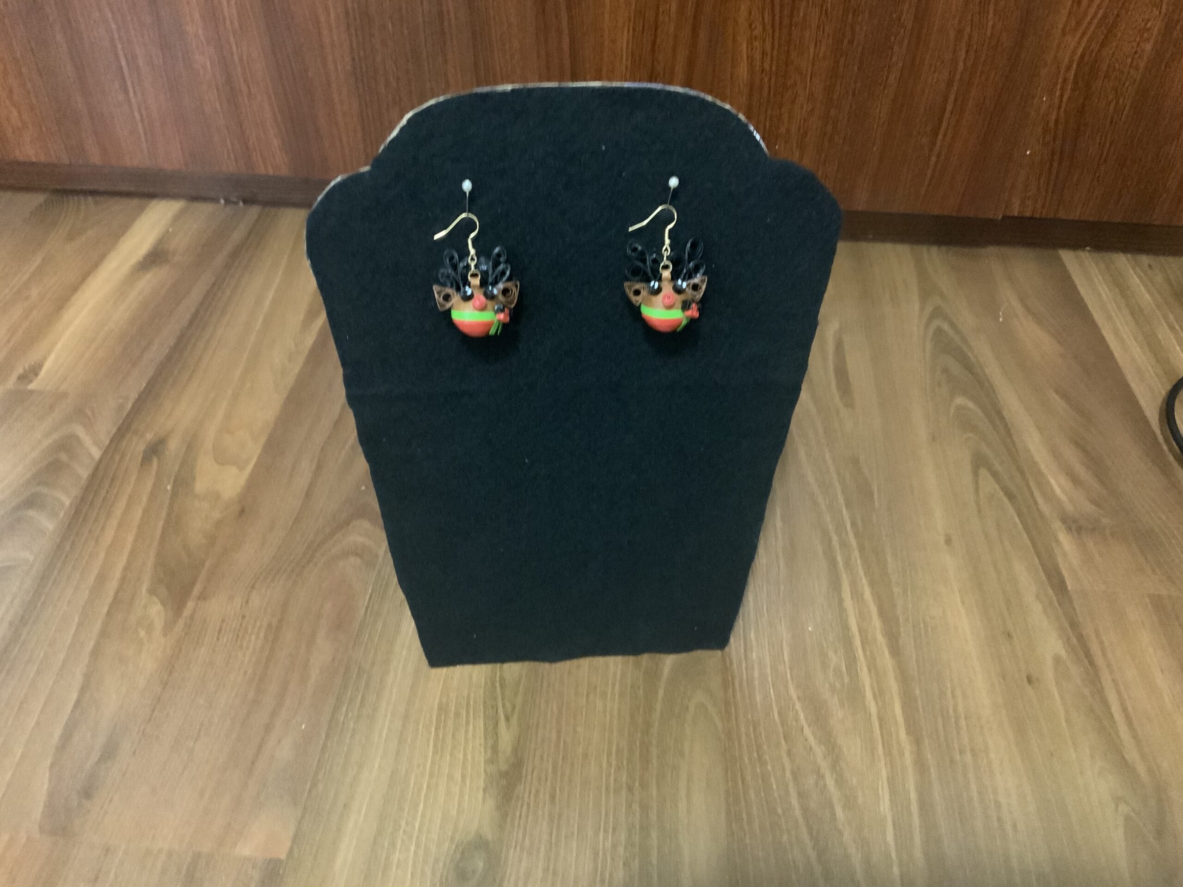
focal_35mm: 29
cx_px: 592
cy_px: 444
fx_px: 991
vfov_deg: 48.2
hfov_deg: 61.7
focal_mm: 3
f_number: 1.8
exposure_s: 1/20
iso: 500
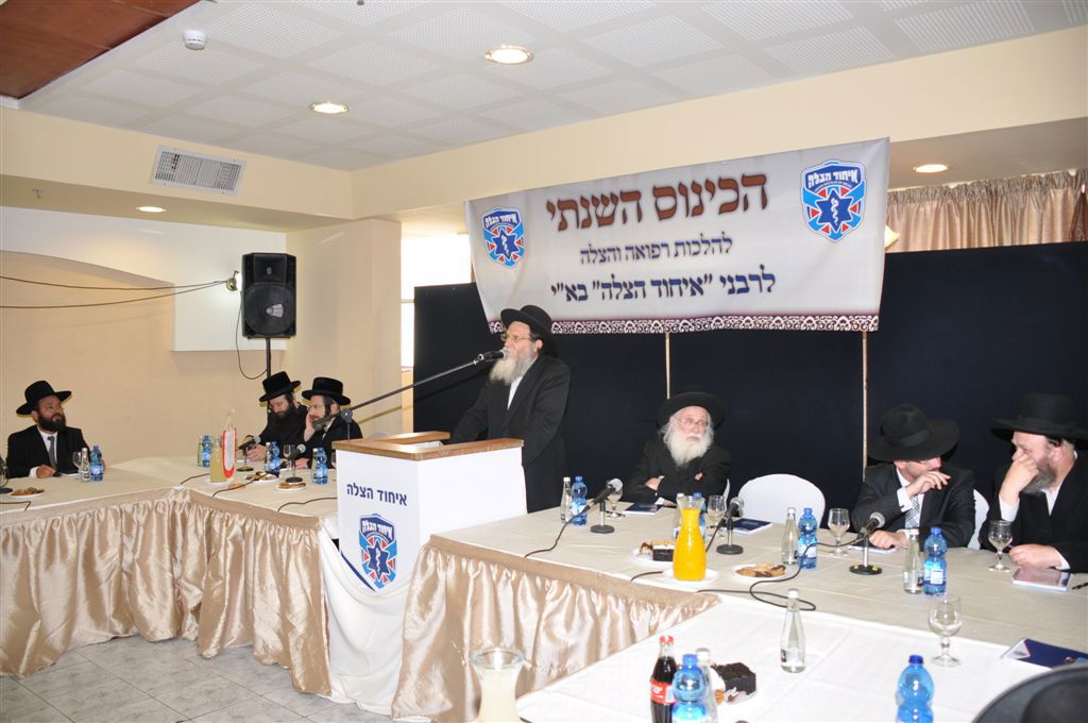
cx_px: 544
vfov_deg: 47.8
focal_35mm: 27
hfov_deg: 67.4
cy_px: 362
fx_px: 815
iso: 200
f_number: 4.5
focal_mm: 18
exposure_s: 1/40
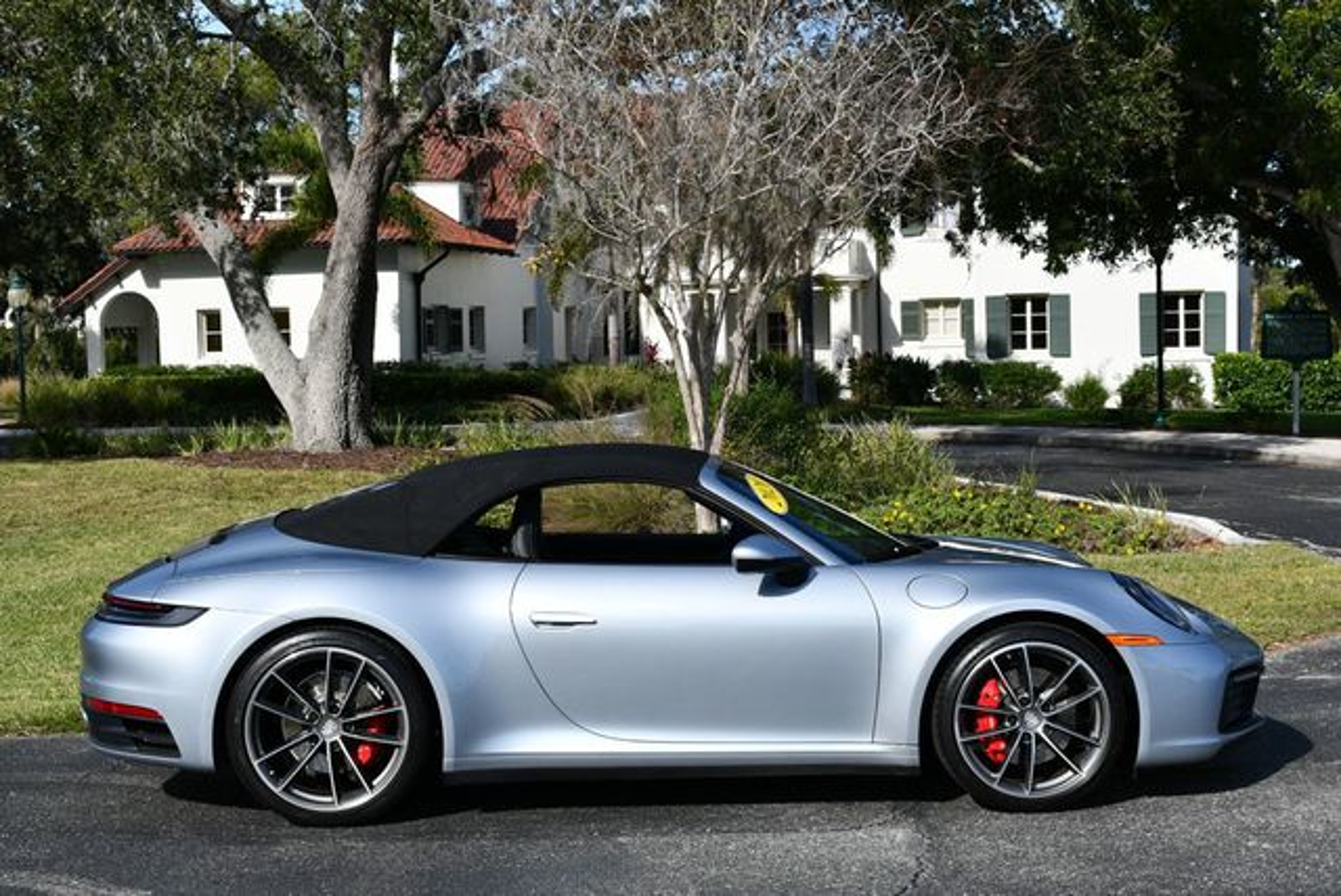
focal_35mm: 56
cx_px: 670
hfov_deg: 35.6
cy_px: 448
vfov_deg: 24.2
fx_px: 2088
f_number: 9
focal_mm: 28
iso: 100
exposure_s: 1/320
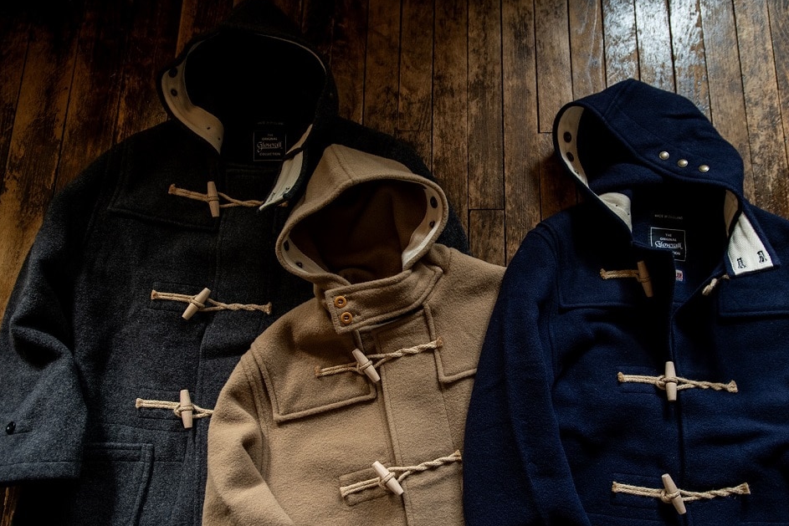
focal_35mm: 28
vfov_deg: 46.1
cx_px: 448
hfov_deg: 65.2
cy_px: 317
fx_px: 614
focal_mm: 22
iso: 800
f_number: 2.8
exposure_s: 1/50
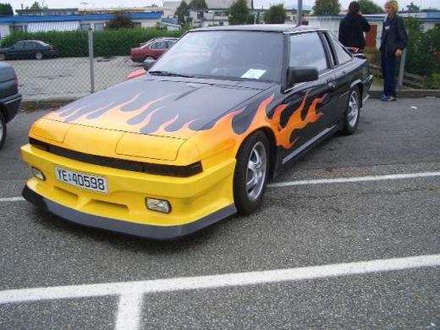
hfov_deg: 52.6
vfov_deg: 40.7
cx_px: 220
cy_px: 165
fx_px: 445
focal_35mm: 35
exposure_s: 1/125
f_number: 4.3
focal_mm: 5.8
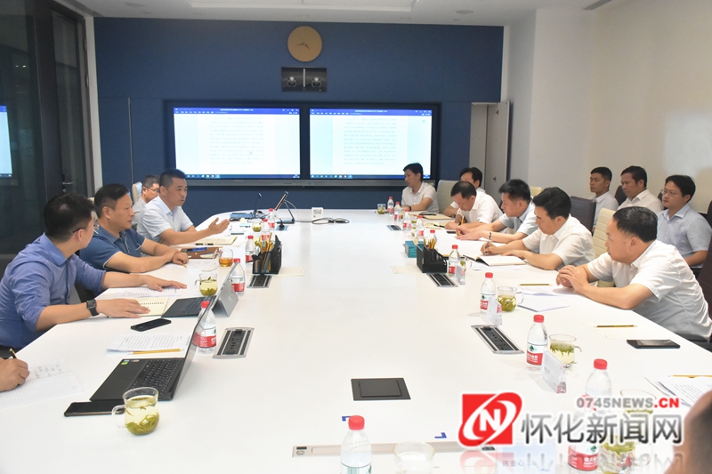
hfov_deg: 61.9
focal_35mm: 30
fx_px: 593
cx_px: 356
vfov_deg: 43.6
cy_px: 237
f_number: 5
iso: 1600
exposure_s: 1/320
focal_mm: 20
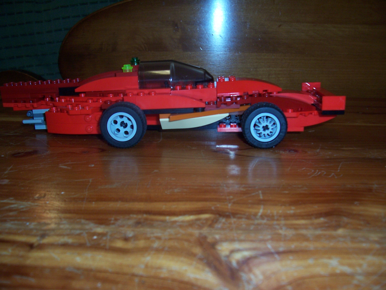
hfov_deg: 54.0
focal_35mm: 34
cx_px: 193
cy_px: 145
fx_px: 379
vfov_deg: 41.8
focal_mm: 5.6
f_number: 2.7
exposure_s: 1/60
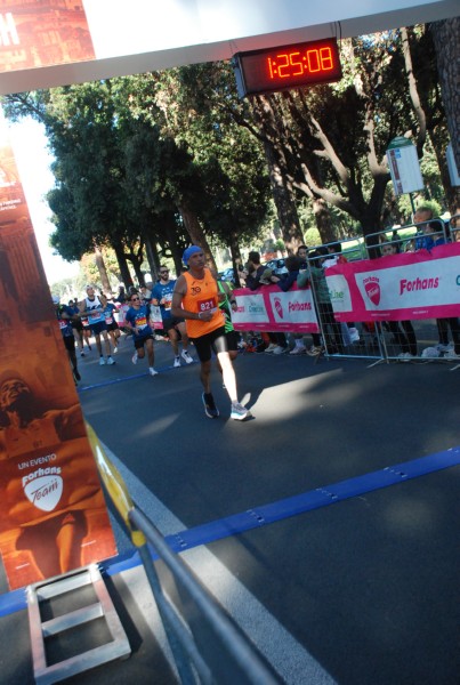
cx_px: 230
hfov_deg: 32.0
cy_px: 342
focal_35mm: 42
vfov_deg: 46.3
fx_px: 801
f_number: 4
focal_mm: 28
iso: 1000
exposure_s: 1/640
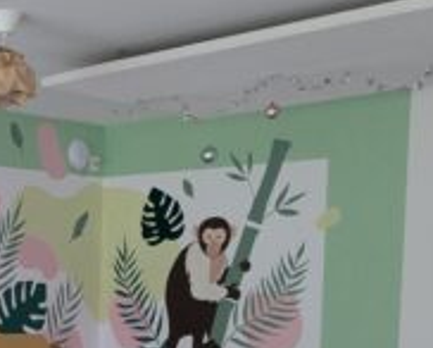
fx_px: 988
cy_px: 338
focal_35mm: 77
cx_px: -101
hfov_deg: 22.6
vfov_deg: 19.4
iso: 143
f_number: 1.73
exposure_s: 1/25
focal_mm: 4.38
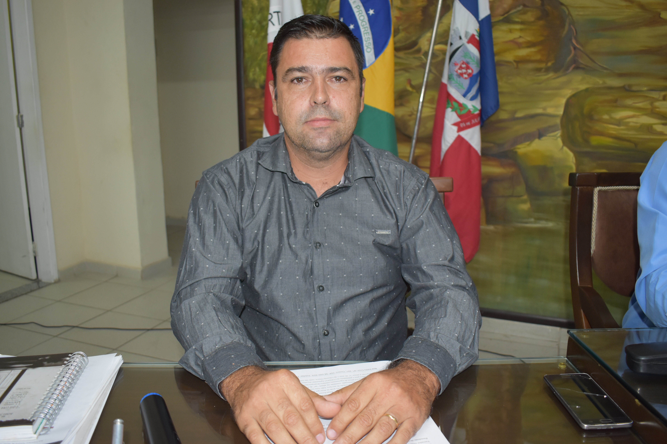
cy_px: 226
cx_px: 326
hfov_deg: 60.3
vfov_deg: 42.3
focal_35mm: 31
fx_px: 574
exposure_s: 1/60
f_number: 4
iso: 800
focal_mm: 20
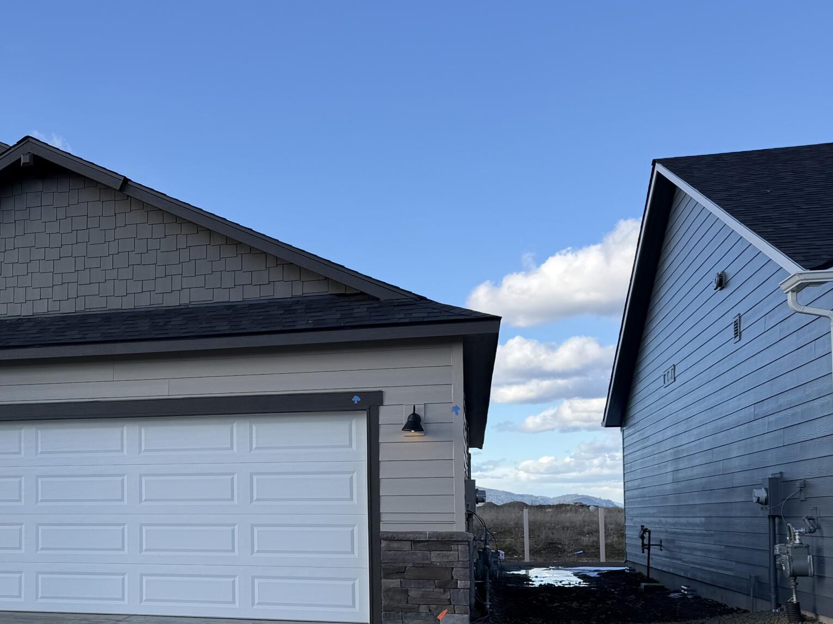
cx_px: 72
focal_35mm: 47
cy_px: 462
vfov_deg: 30.4
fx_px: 1131
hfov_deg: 37.6
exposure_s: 1/1812
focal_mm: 6.76
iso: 80
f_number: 1.78
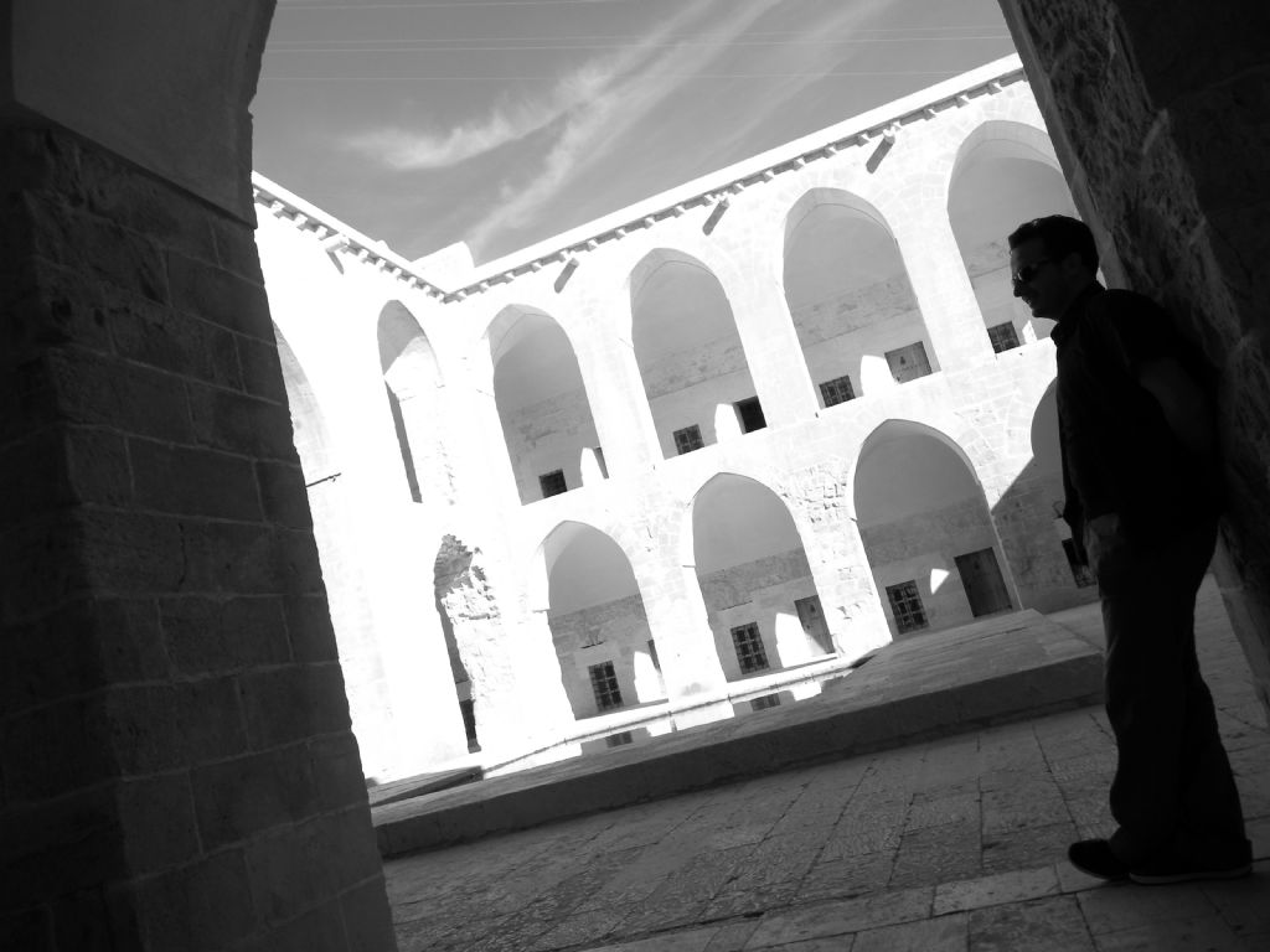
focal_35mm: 28
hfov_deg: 63.4
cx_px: 635
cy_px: 476
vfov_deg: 49.7
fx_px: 1027
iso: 80
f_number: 3.5
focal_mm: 5
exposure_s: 1/689
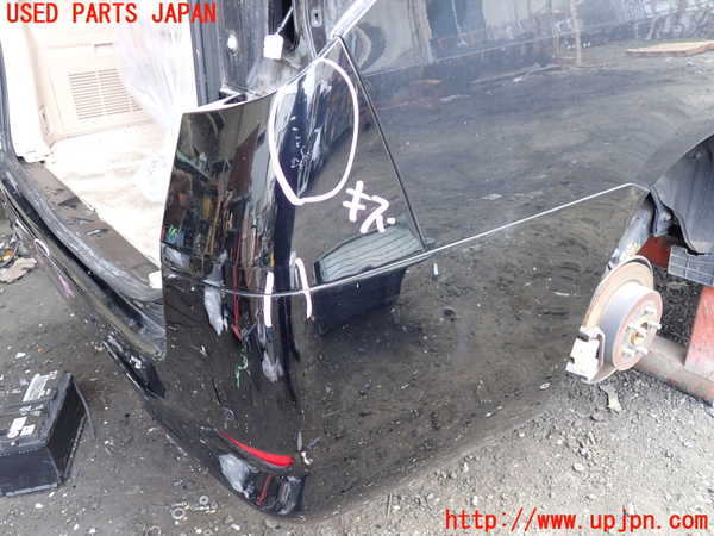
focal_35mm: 30
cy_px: 268
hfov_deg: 60.0
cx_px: 357
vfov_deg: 46.8
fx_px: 619
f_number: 2.3
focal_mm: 5.4
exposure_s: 1/50
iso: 200
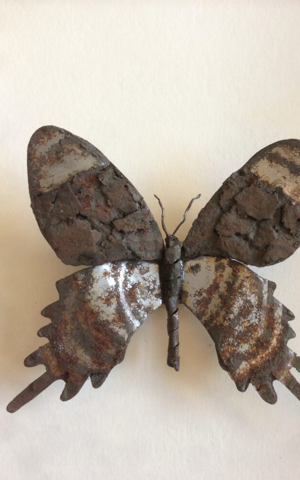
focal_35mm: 36
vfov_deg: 54.0
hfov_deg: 35.2
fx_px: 471
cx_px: 179
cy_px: 245
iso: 50
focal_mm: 4.12
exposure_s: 1/24
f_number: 2.4
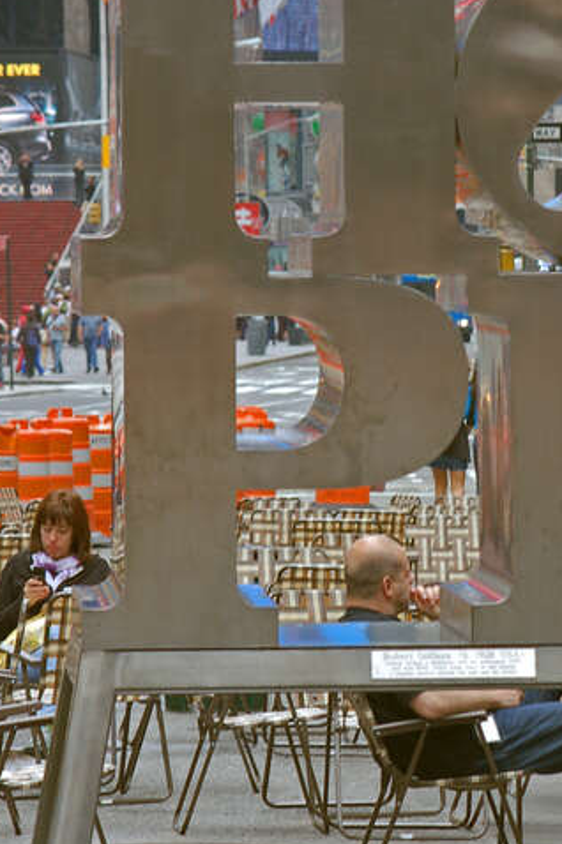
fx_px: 5886
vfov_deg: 8.2
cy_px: 429
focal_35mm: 251
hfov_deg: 5.5
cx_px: 444
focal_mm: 100
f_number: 9
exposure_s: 1/100
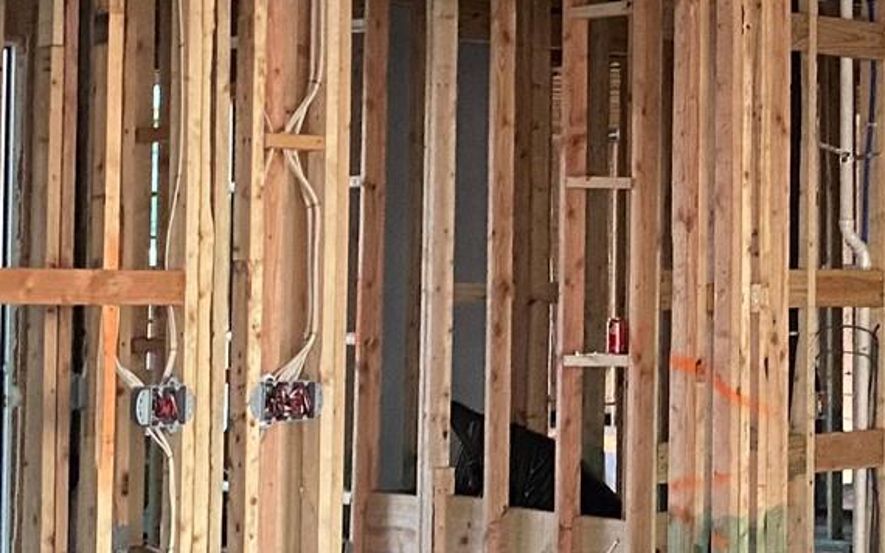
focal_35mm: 99
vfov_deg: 13.2
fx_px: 2387
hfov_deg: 20.3
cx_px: 894
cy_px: 158
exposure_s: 1/30
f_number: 1.8
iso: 640
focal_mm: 4.25
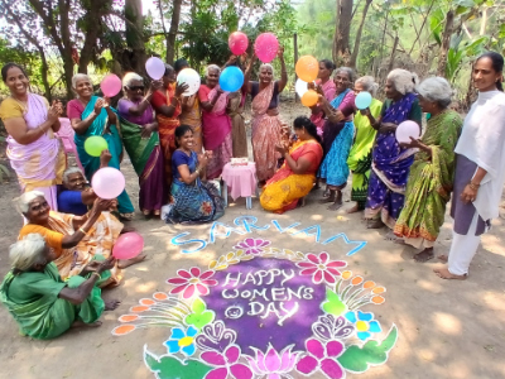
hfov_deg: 91.0
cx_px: 252
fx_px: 248
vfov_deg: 74.7
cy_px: 190
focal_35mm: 17
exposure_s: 1/100
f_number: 2.2
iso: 50
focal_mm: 1.4
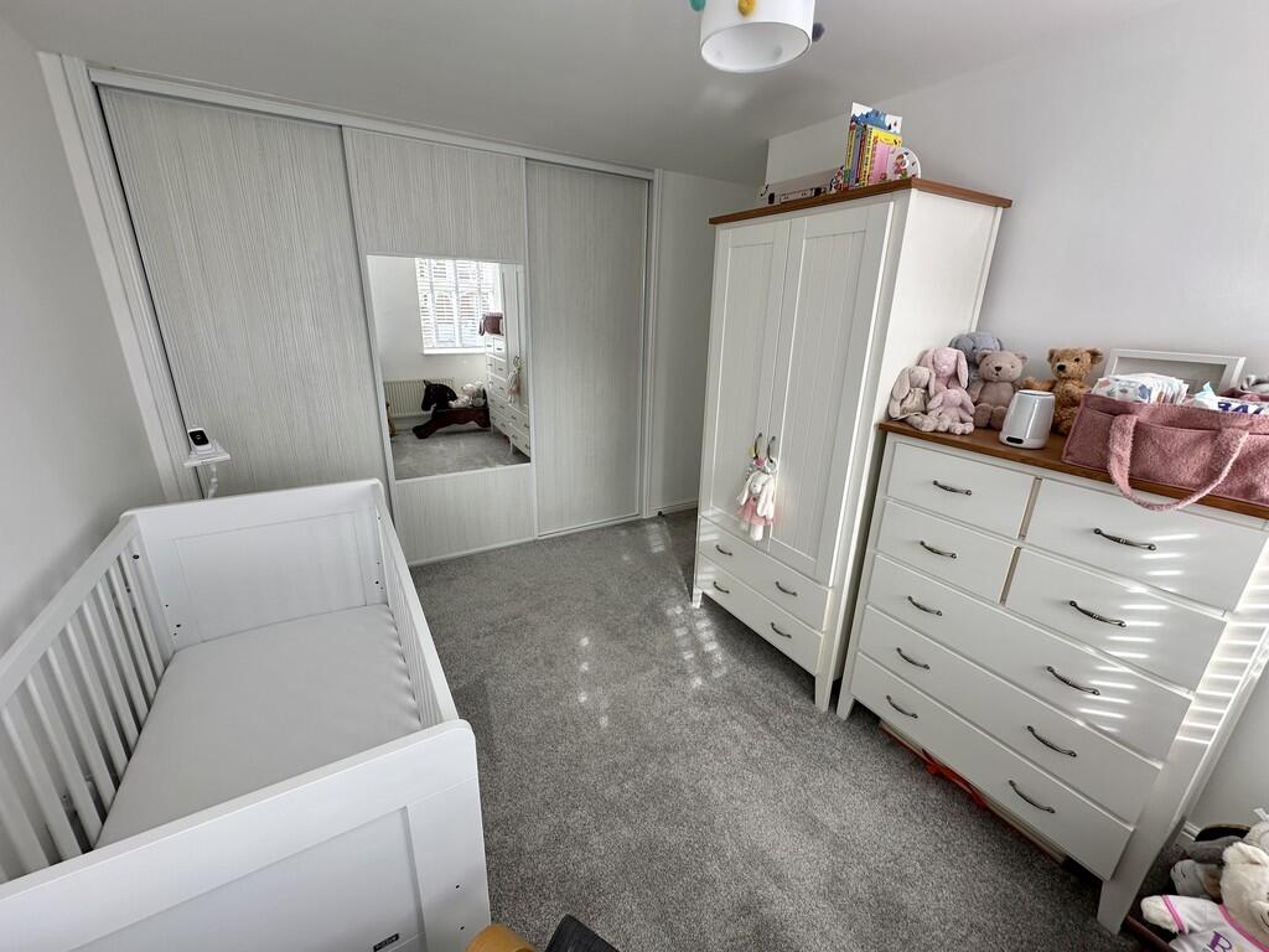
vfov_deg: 85.7
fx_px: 513
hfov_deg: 102.1
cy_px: 476
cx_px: 634
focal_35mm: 14
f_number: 2.2
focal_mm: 2.22
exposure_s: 1/102
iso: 40
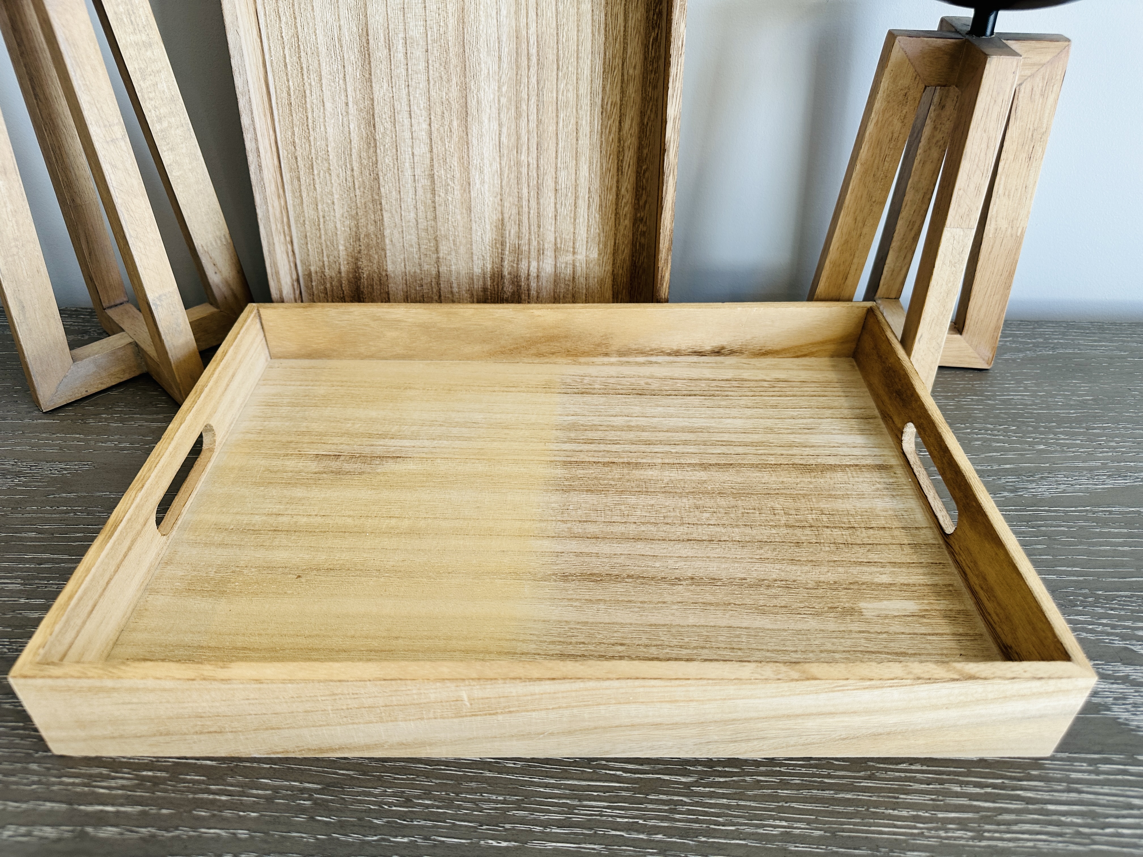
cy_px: 428
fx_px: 792
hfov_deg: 71.6
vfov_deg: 56.8
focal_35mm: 24
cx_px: 572
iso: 80
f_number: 1.78
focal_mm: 6.86
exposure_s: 1/120
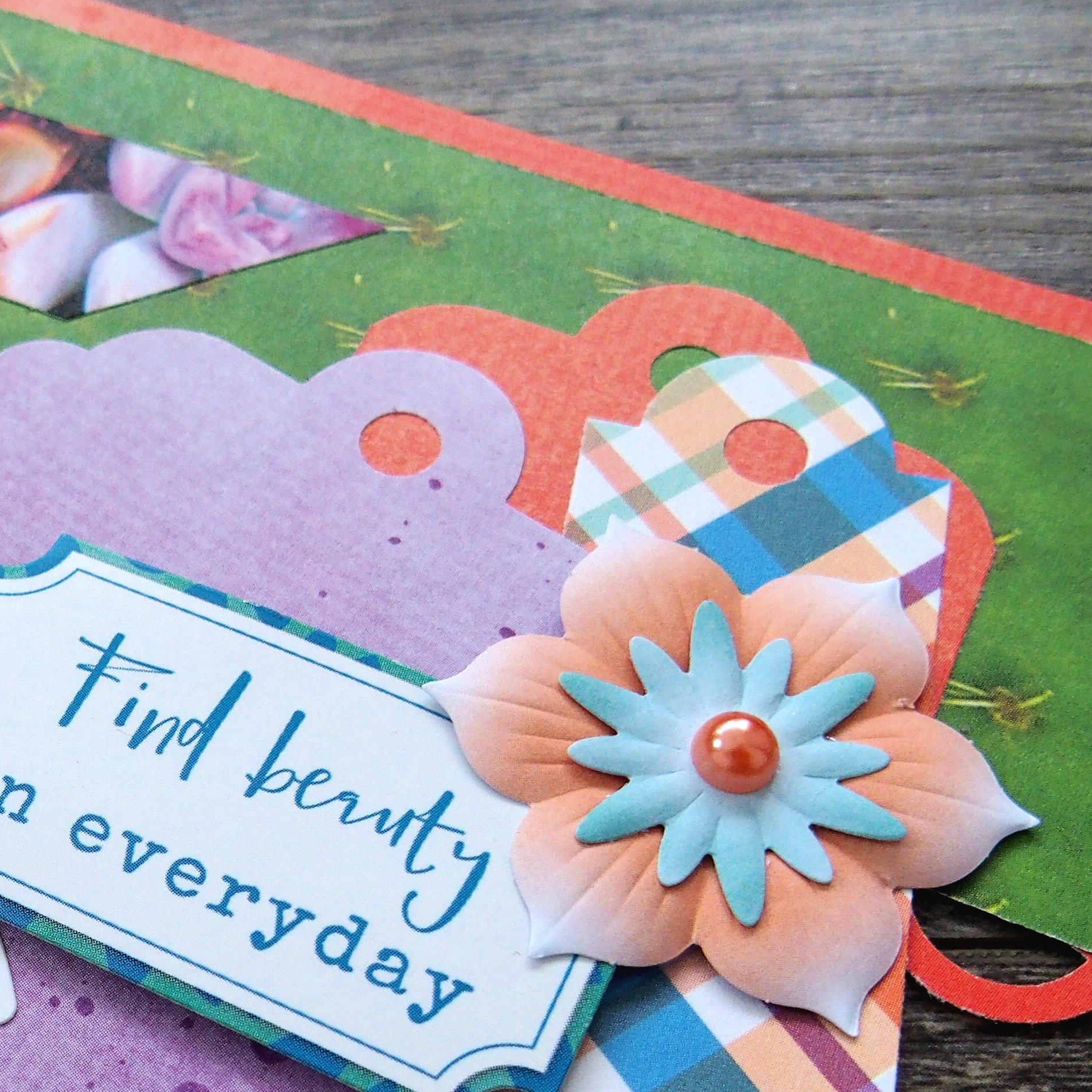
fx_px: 1856
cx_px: 90
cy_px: 835
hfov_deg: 31.1
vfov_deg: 32.1
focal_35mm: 52
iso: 200
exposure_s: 1/40
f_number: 2.8
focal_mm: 6
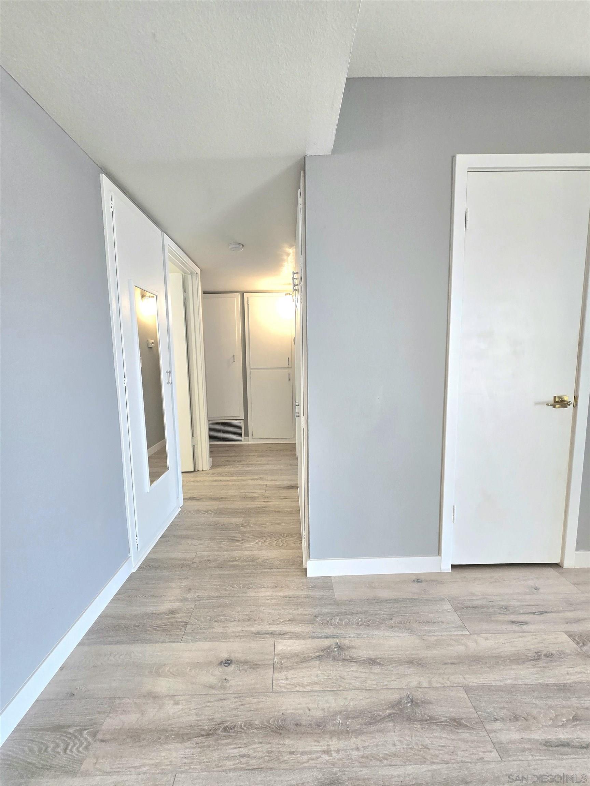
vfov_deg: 106.2
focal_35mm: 13
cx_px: 295
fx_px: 295
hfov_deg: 89.9
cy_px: 393
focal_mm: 1.7
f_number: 2.2
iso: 125
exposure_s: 1/60.2
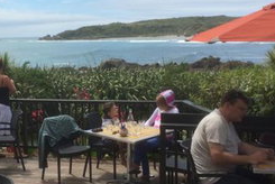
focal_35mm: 59
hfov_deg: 33.2
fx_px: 451
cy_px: 62
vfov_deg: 23.0
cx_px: 67
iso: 32
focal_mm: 4.15
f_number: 2.2
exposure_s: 1/3165
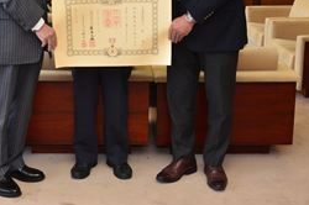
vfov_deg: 22.1
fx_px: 514
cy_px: 23
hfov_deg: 33.2
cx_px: 110
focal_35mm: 60
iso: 1250
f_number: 6.3
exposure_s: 1/250
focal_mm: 20
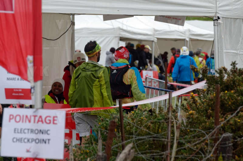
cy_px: 80
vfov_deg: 4.6
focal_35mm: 300
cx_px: 122
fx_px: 2021
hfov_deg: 6.9
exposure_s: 1/320
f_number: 8
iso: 200
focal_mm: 200
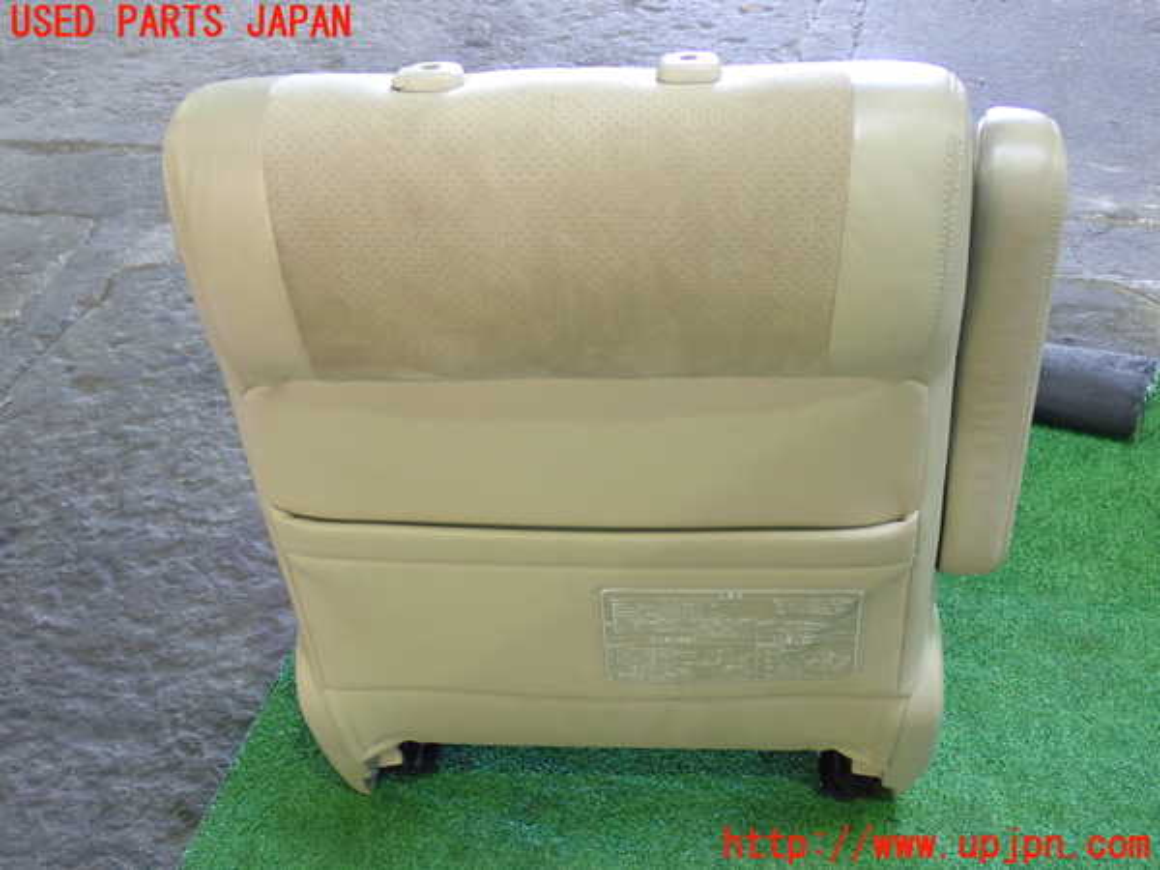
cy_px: 435
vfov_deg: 32.9
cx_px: 580
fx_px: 1474
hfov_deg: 42.9
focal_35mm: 44
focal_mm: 7.84
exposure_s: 1/40
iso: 800
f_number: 2.9
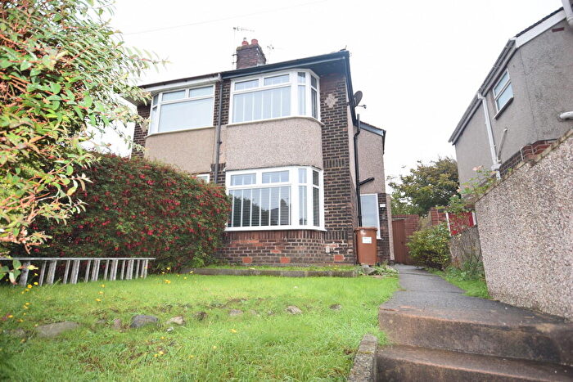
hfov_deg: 85.4
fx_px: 310
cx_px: 286
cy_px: 191
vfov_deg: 63.2
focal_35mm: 20
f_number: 5.6
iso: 320
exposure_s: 1/125
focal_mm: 13
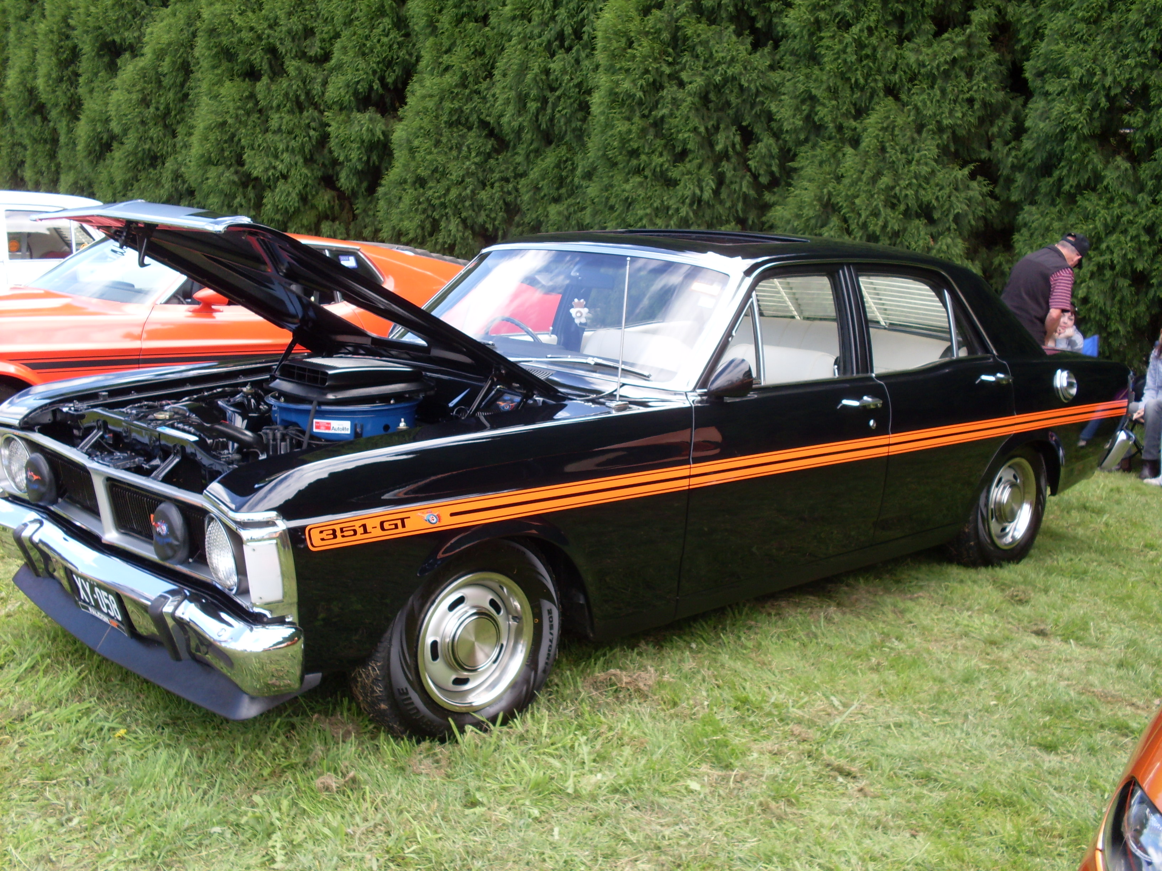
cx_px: 581
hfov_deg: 49.0
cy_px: 436
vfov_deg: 37.7
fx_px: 1276
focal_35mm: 38
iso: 80
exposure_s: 1/125
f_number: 2.8
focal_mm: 6.3
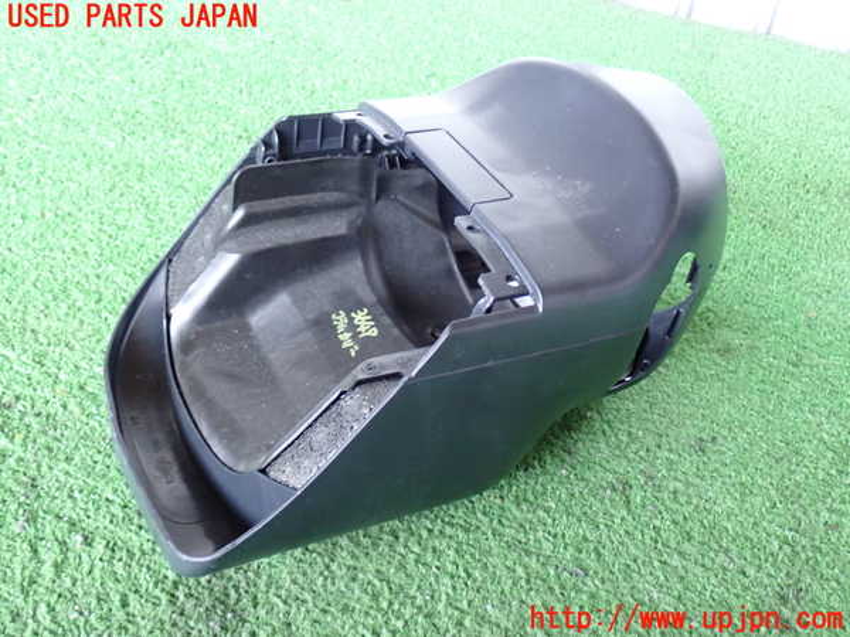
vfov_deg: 37.7
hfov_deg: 49.0
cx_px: 425
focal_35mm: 38
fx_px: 933
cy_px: 318
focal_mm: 6.83
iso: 640
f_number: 2.7
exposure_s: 1/40
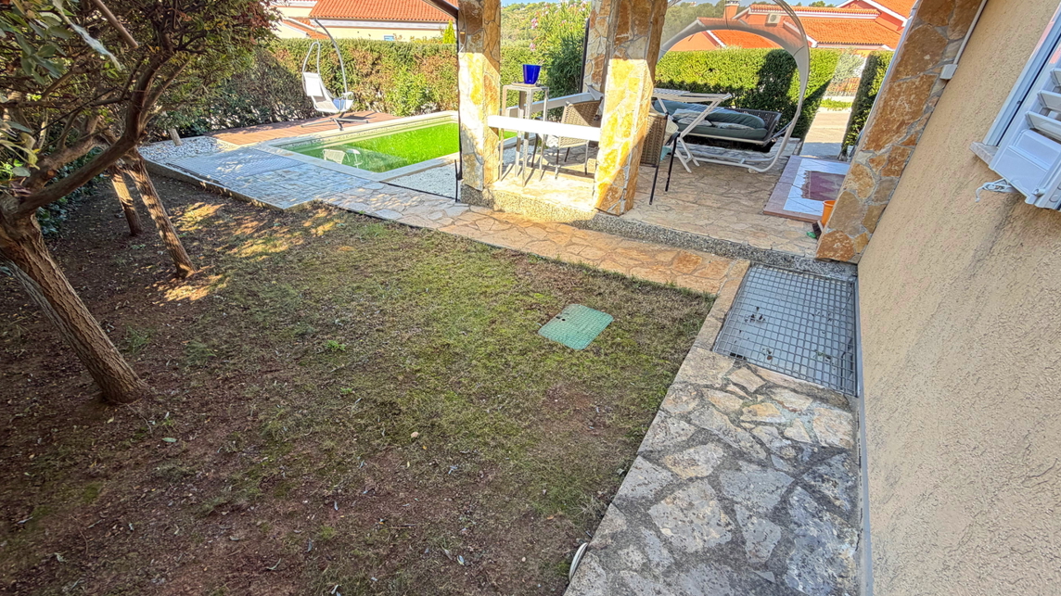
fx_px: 450
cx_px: 508
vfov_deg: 67.0
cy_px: 301
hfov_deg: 99.3
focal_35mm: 16
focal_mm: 2.22
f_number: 2.2
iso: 125
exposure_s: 1/121
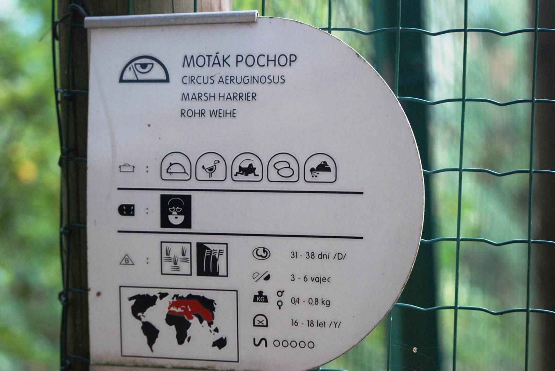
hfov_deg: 19.4
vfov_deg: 13.1
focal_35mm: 105
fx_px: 1621
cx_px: 278
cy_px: 186
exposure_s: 1/320
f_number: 5
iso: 1000
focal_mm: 70
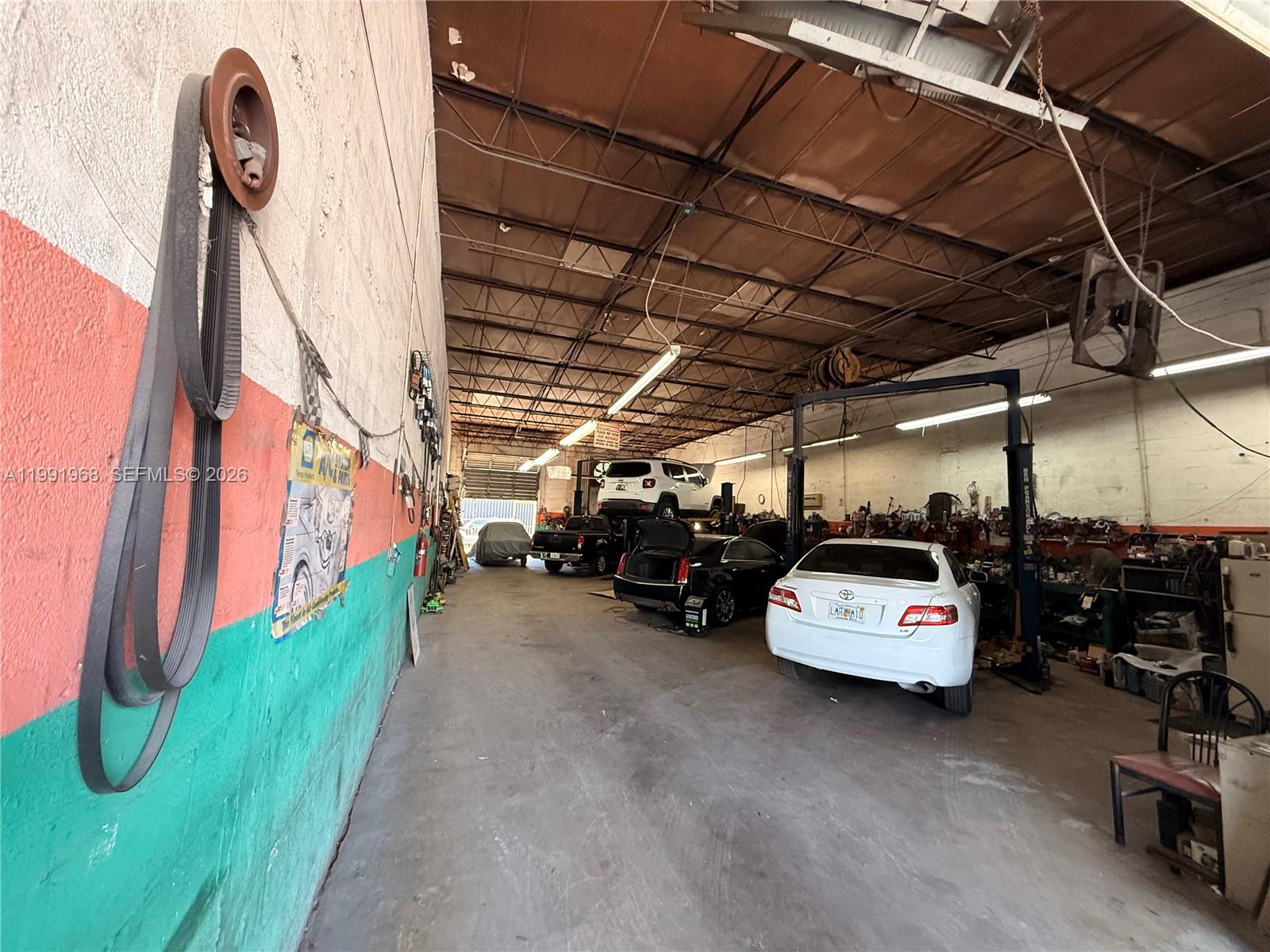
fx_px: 514
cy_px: 476
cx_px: 635
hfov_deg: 102.1
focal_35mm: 14
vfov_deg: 85.7
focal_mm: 2.22
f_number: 2.2
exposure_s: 1/120
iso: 400
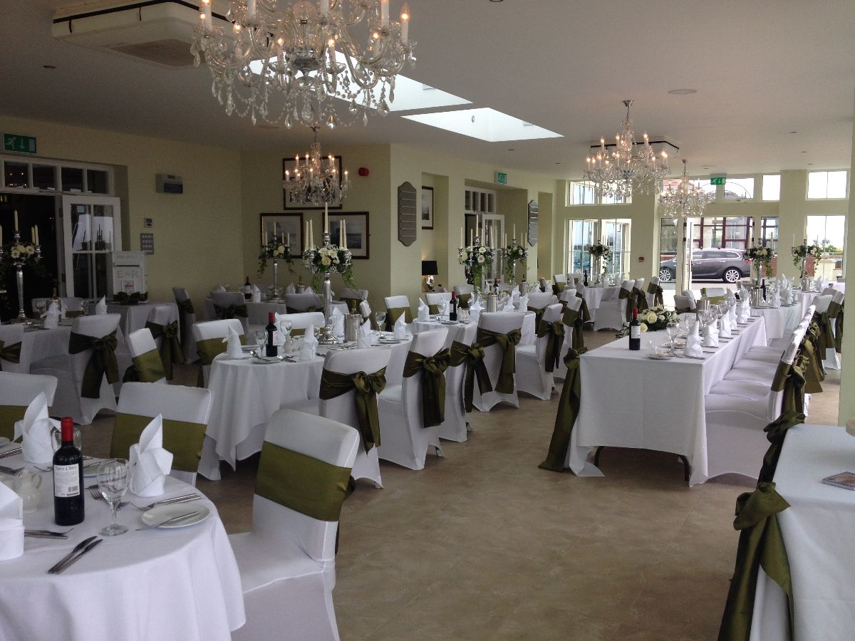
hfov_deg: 52.6
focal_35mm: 35
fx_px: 864
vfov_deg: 40.7
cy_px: 320
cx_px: 428
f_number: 2.4
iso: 50
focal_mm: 4.28
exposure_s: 1/468
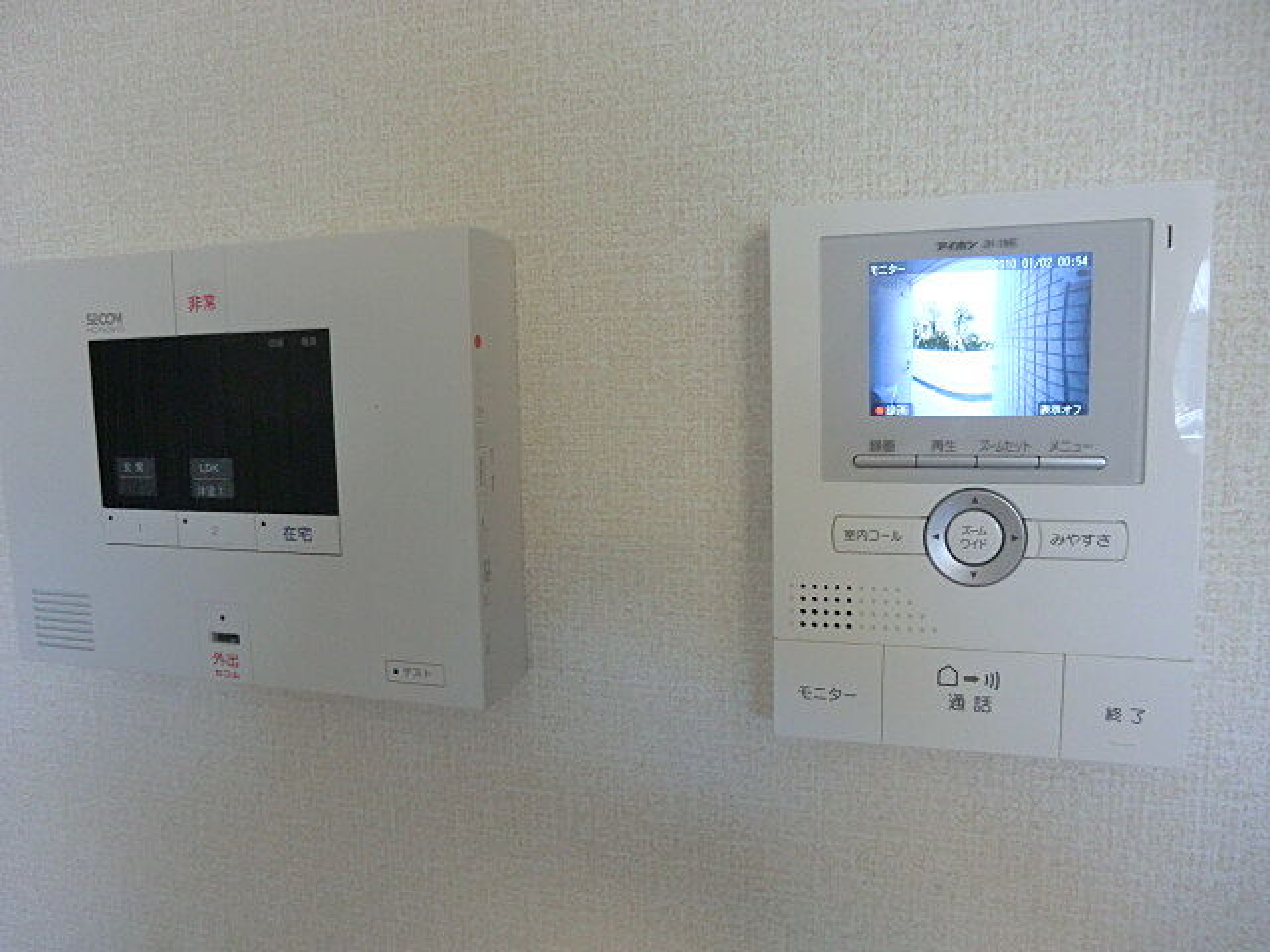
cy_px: 476
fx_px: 881
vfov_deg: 56.8
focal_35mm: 24
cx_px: 635
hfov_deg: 71.6
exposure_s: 1/60
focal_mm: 4.3
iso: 500
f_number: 3.2
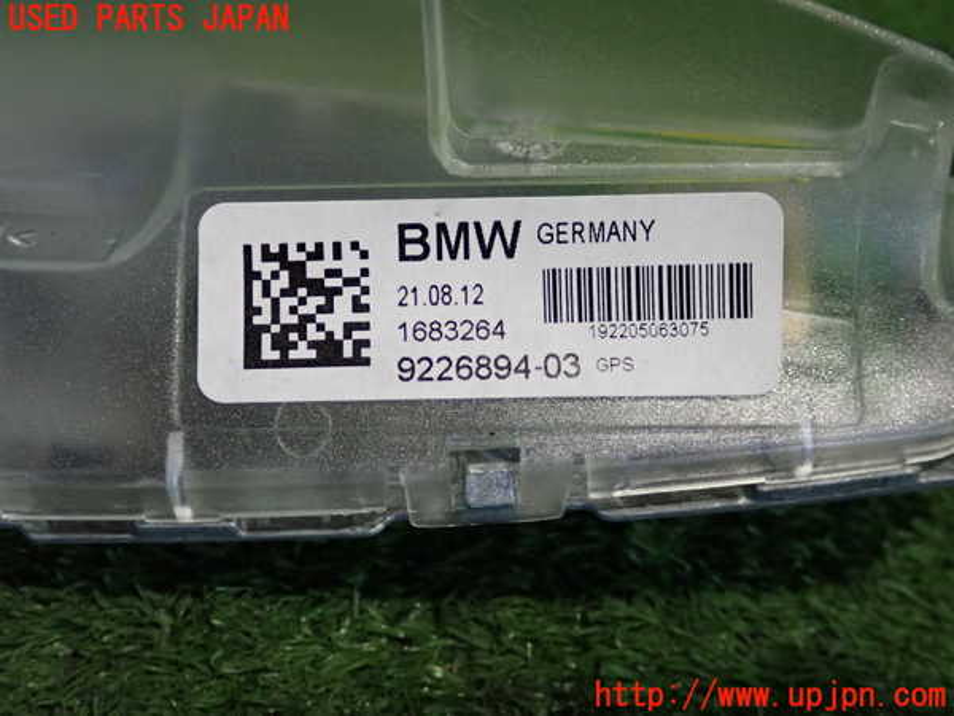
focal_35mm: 47
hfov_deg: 40.4
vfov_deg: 30.9
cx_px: 477
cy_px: 358
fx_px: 1295
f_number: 3.1
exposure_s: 1/40
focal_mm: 8.4
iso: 800
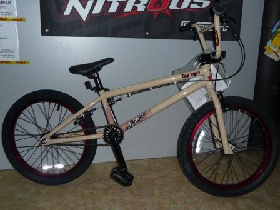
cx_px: 140
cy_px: 105
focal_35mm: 34
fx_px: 275
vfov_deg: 41.8
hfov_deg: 54.0
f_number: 3.3
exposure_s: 1/30
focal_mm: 4.7
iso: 100
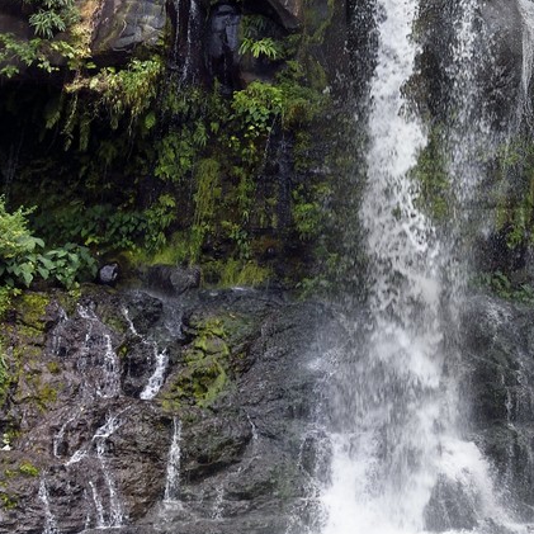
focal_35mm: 84
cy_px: 3
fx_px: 1466
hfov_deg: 18.2
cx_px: 812
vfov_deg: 20.0
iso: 400
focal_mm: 26
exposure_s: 1/160
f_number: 9
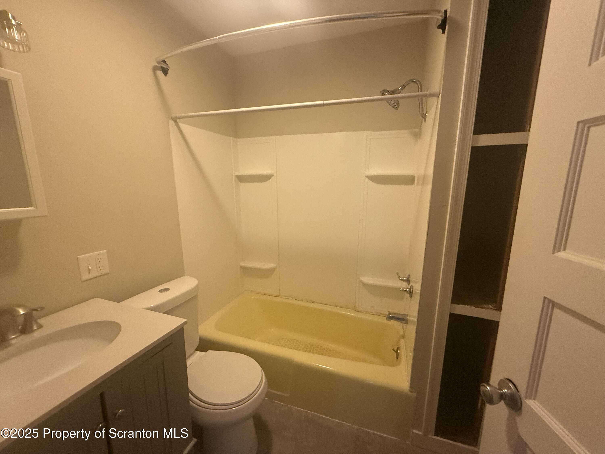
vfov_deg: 85.7
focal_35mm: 14
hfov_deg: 102.1
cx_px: 302
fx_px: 245
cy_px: 227
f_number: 2.2
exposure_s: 1/60
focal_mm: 2.22
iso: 400
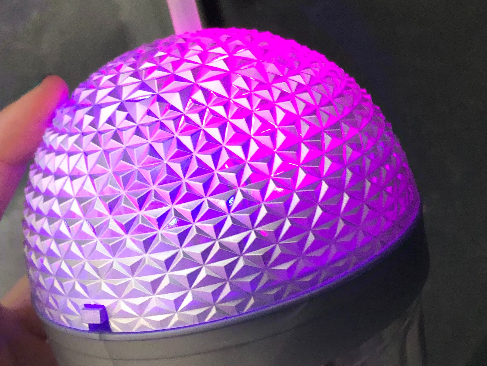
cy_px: 186
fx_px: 760
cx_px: 219
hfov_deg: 35.5
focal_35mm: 54
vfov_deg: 27.0
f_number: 1.8
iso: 100
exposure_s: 1/14
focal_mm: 3.99
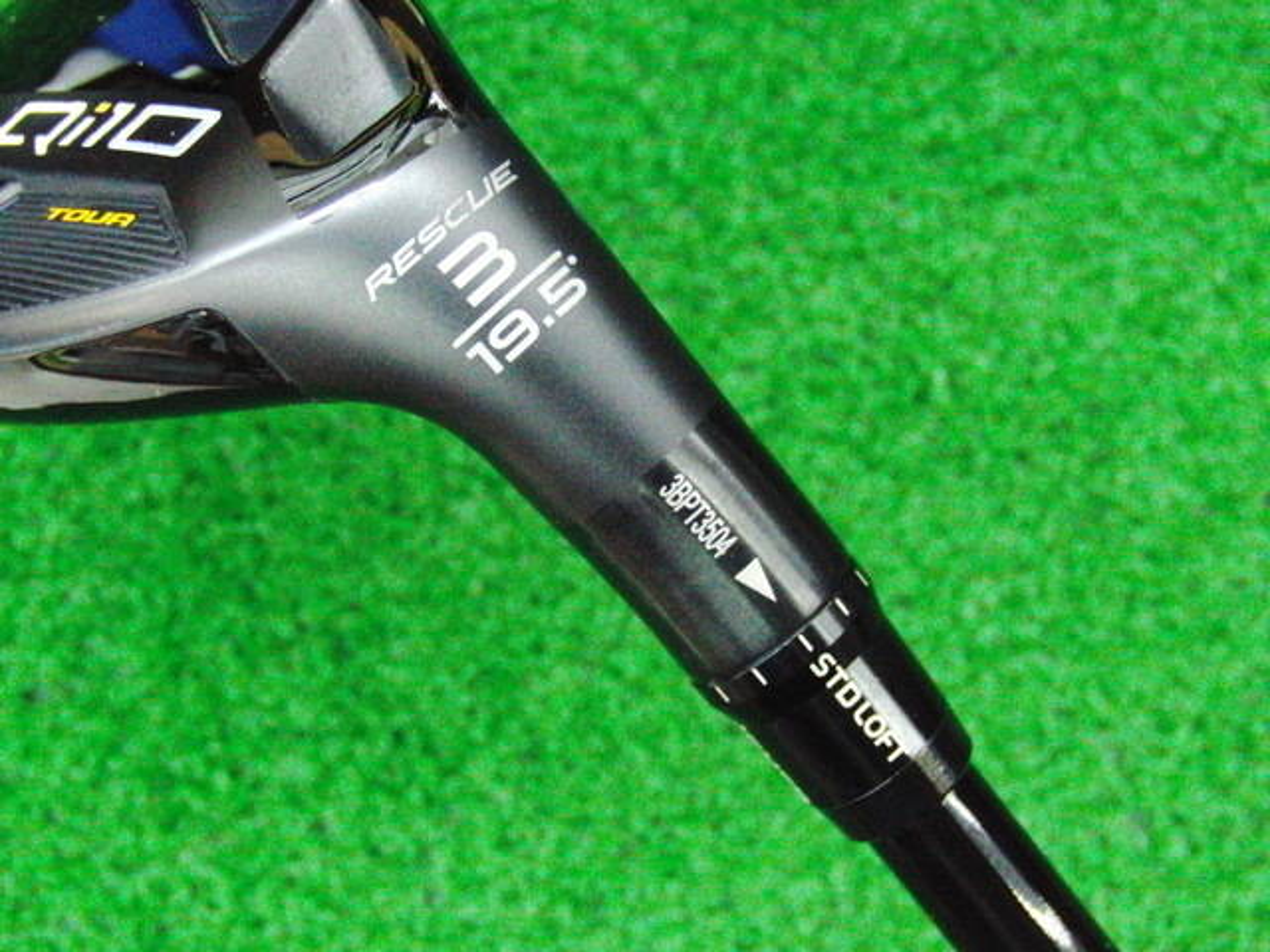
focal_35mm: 43
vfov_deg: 33.6
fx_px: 1578
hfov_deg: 43.9
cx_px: 635
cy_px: 476
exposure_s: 1/125
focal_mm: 7.54
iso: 3200
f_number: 3.7
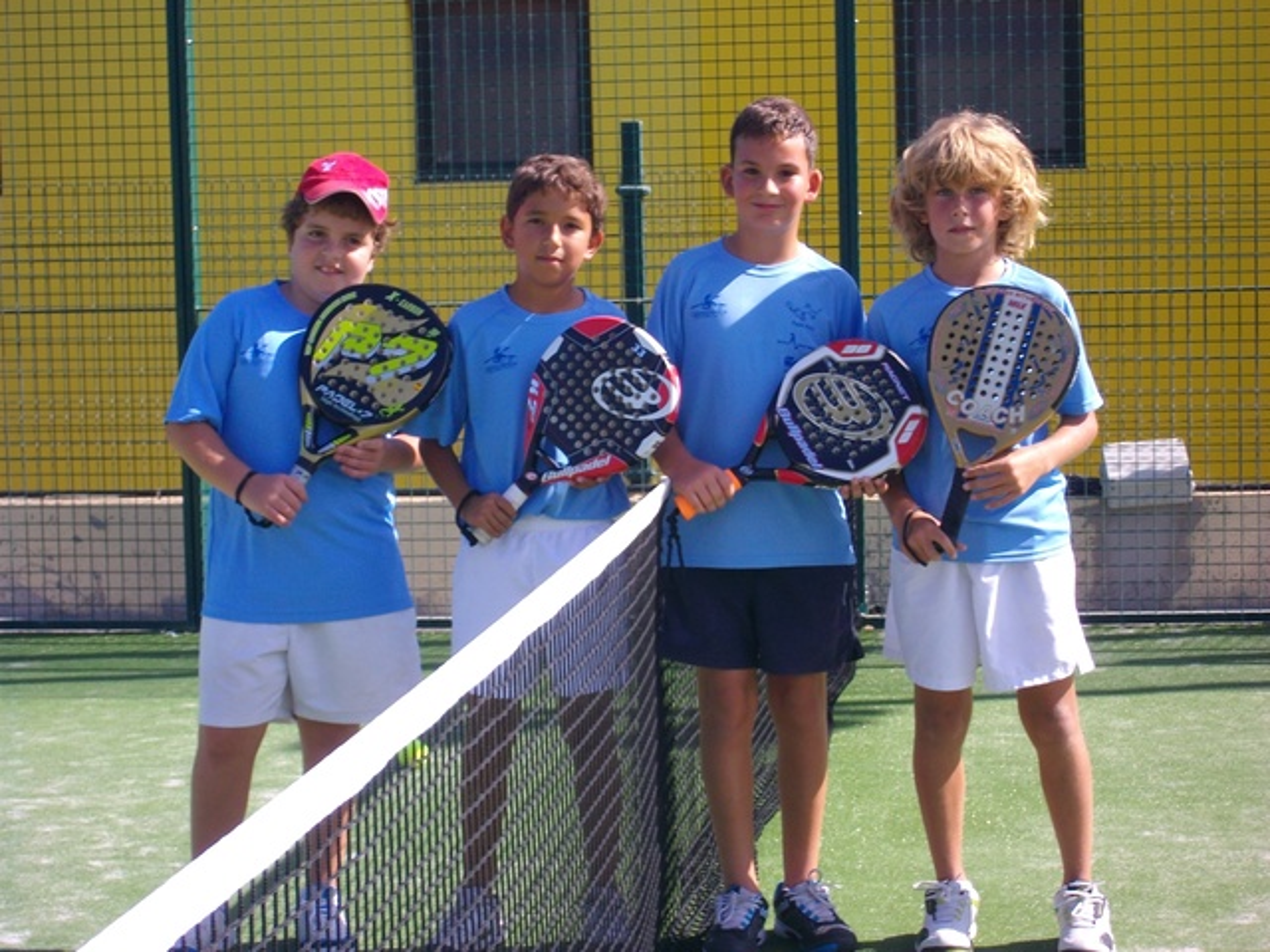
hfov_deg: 20.4
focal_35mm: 96
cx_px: 635
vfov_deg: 15.4
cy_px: 476
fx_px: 3522
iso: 80
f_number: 5.2
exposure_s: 1/242
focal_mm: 17.1
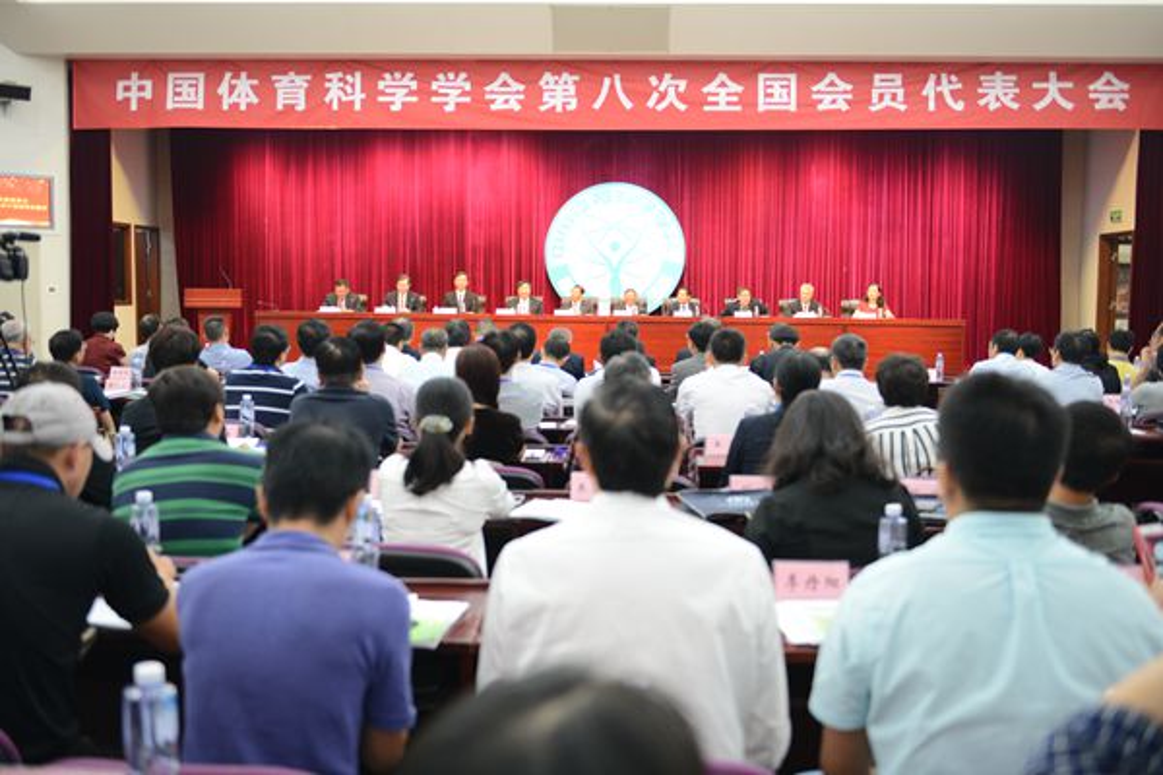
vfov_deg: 37.9
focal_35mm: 35
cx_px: 582
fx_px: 1131
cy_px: 388
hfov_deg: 54.4
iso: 720
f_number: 2.8
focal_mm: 35
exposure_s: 1/40
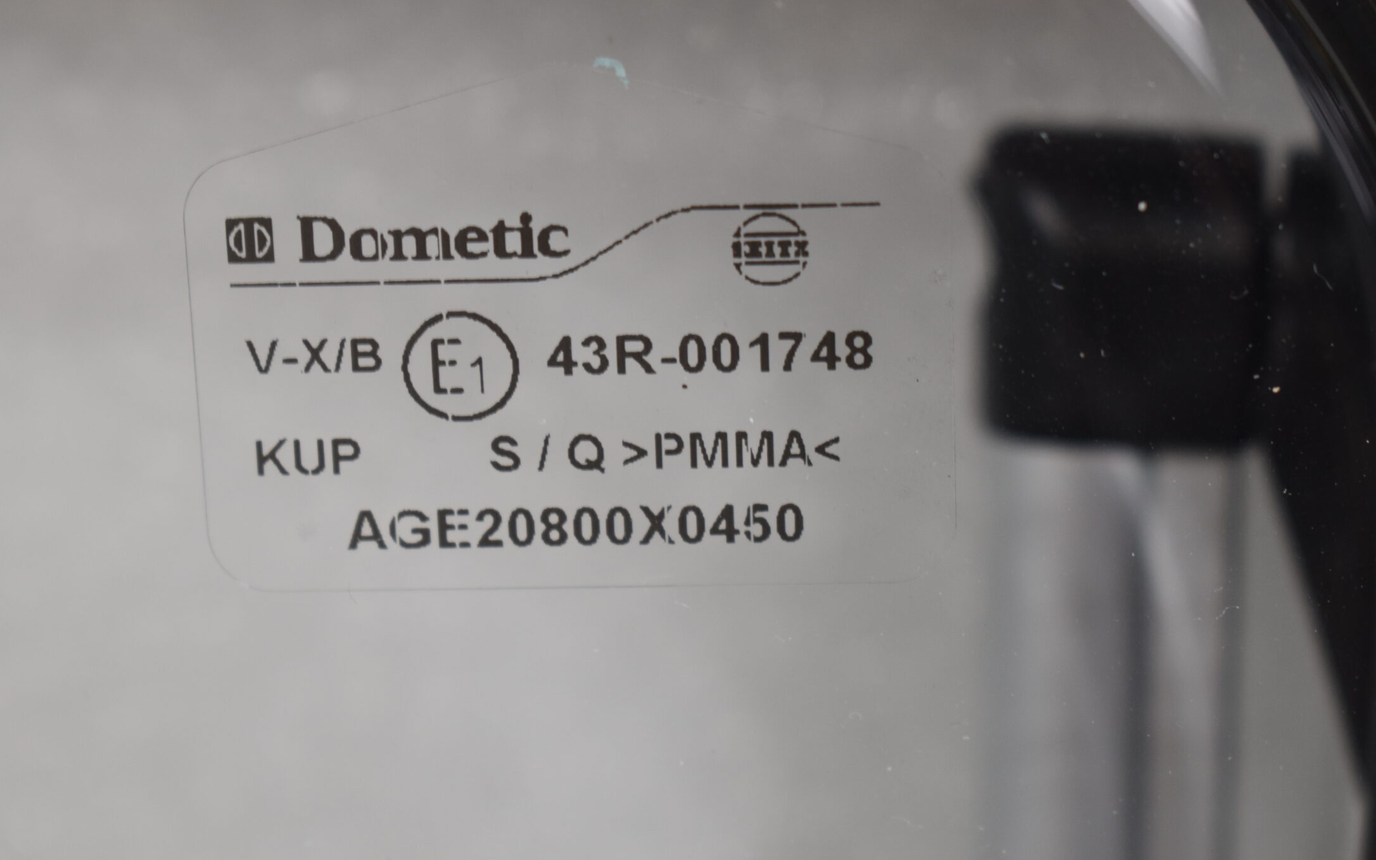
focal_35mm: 99
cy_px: 424
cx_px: 687
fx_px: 3698
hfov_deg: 21.1
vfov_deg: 13.3
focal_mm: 55
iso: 500
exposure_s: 1/60
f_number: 5.6
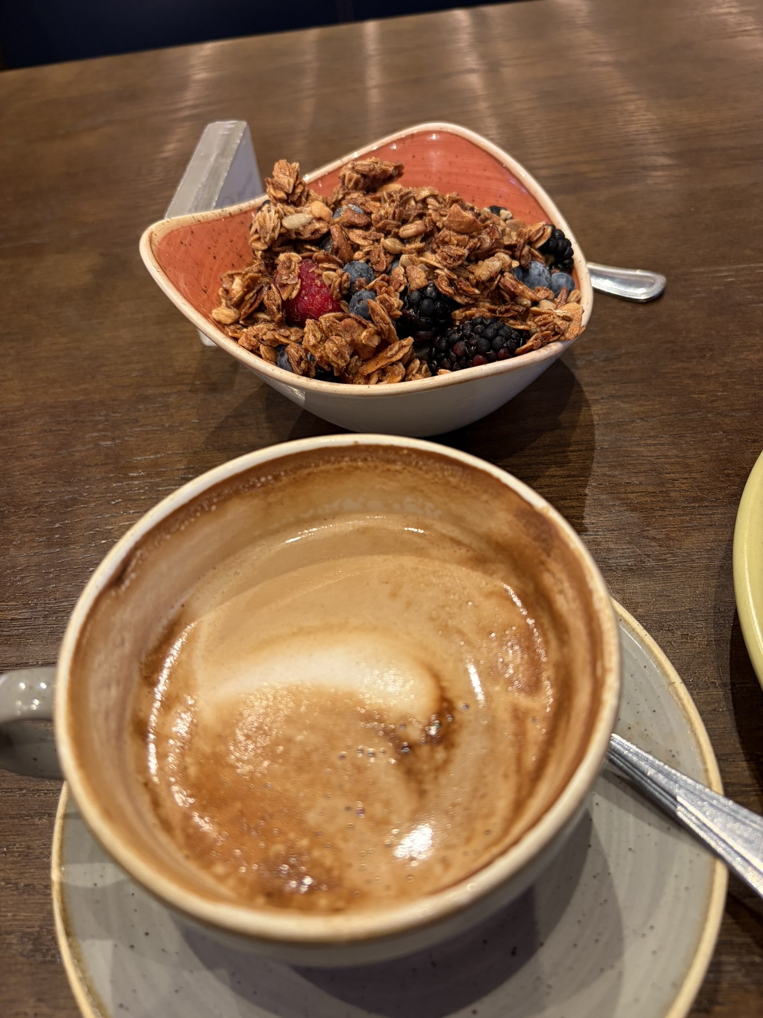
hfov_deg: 53.1
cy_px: 509
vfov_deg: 67.3
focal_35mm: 26
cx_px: 382
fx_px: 764
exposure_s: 1/60
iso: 200
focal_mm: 5.96
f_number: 1.6
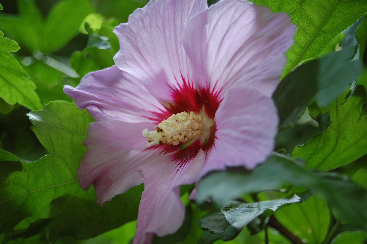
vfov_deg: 16.5
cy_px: 122
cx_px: 184
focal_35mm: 82
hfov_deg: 24.6
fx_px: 840
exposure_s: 1/60
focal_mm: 55
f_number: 5.6
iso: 400
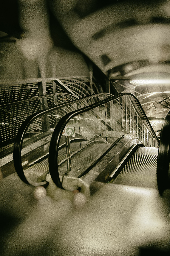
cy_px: 128
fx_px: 235
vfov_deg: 57.3
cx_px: 85
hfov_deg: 39.8
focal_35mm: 33
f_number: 3.5
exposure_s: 1/3
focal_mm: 22
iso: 200
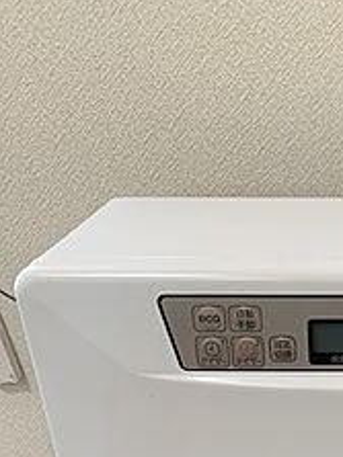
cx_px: 368
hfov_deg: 24.5
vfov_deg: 31.2
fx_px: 741
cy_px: 480
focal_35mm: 56
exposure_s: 1/50
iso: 100
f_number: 1.8
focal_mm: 4.25
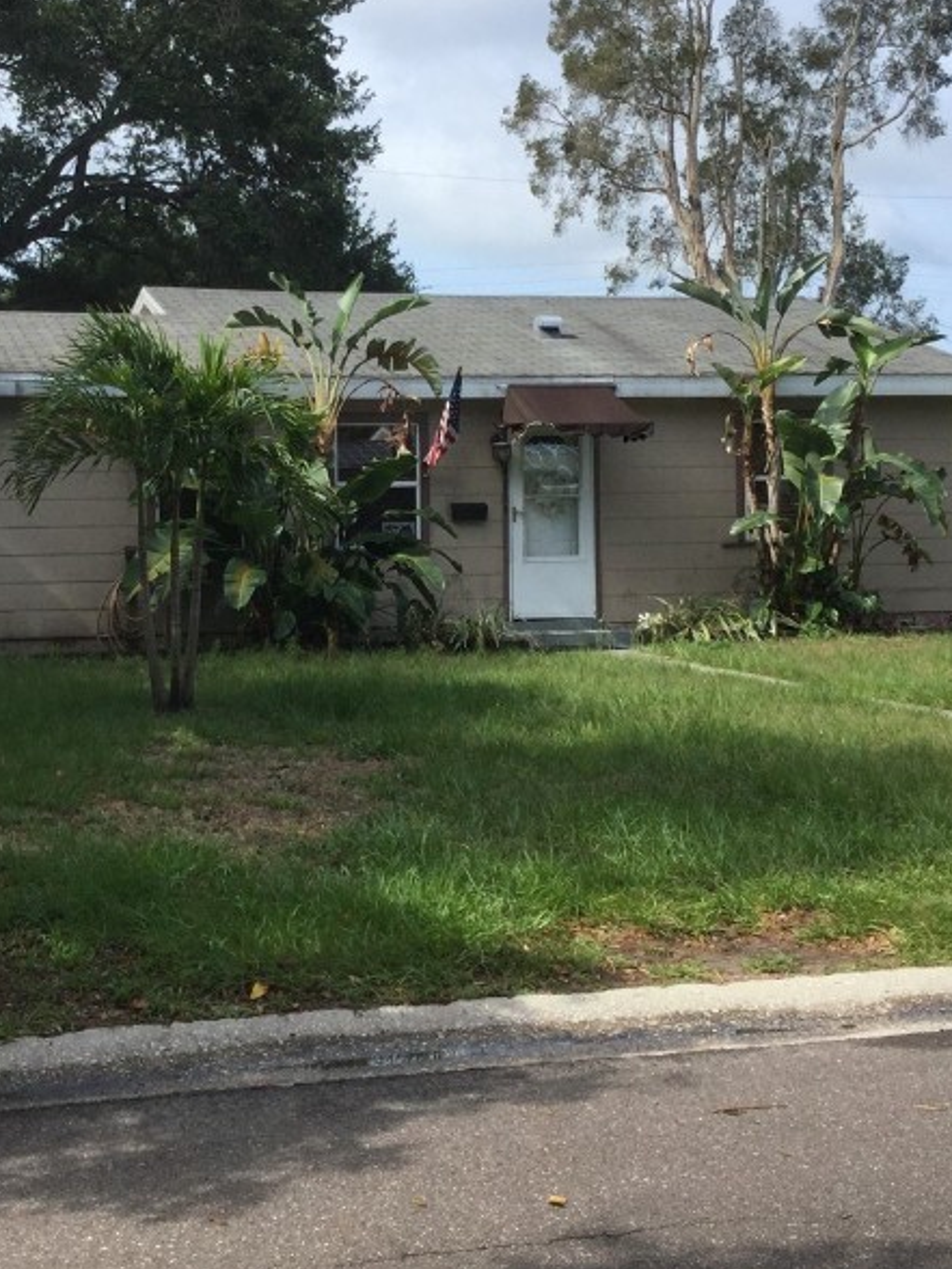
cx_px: 268
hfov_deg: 26.8
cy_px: 470
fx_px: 1980
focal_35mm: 54
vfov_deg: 35.3
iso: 25
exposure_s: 1/981
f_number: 2.4
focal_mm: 3.3
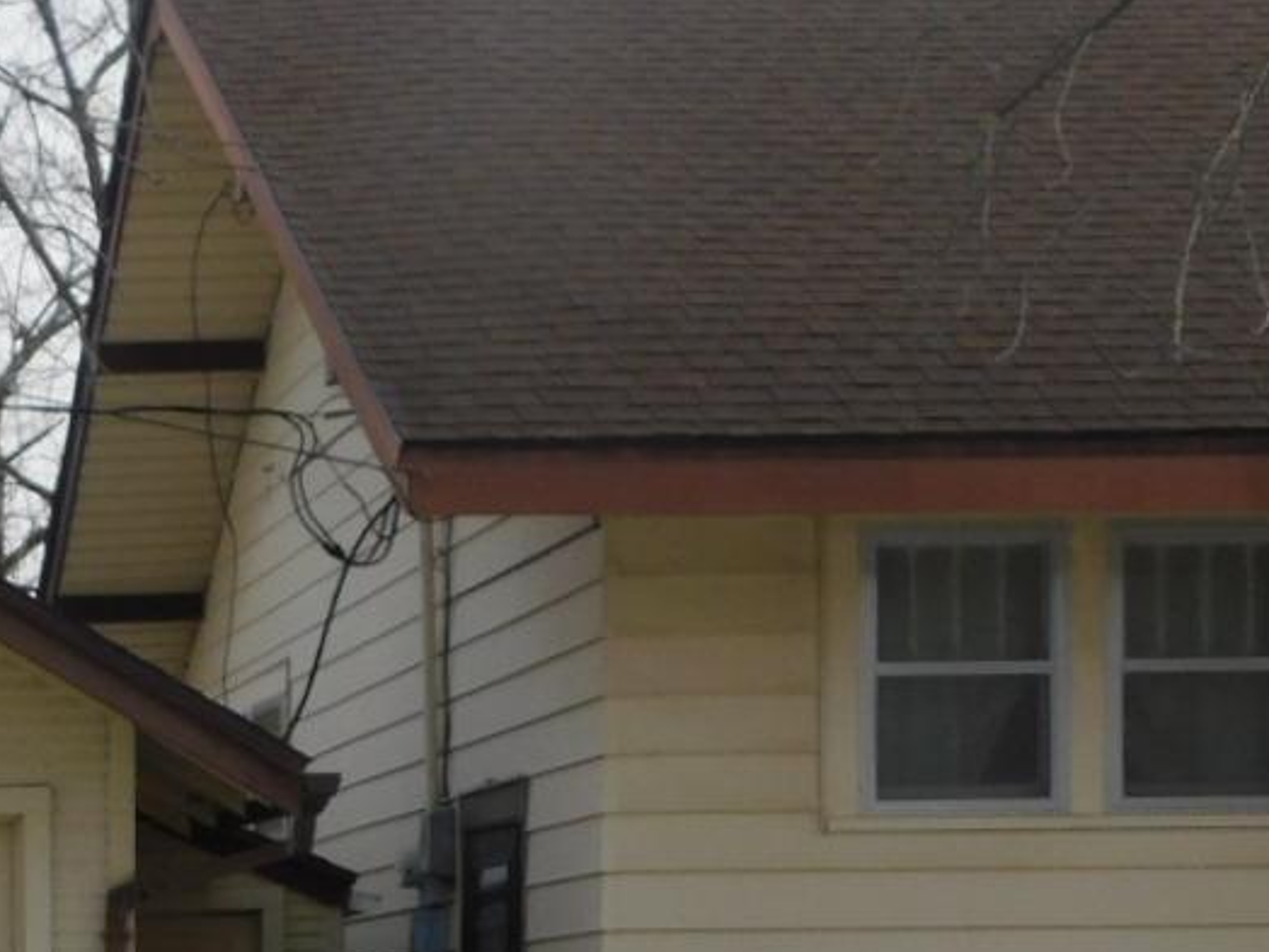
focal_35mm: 110
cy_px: 1218
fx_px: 4033
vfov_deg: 13.0
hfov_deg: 16.5
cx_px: -555
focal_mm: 6.3
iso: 125
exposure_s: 1/400
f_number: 7
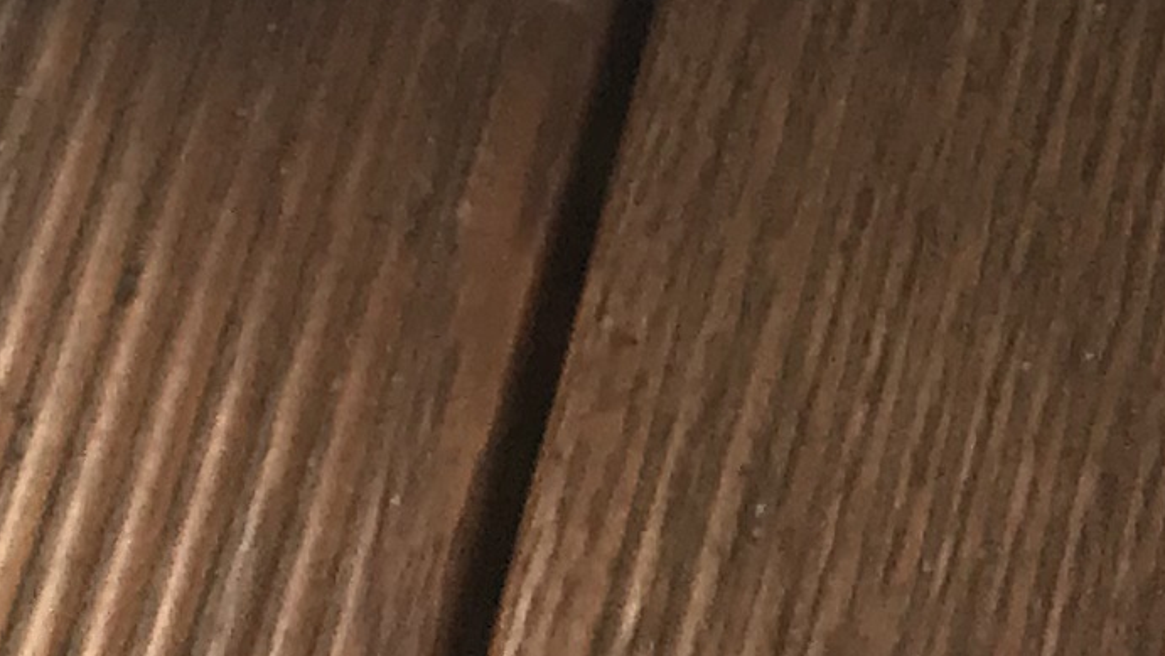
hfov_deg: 12.0
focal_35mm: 178
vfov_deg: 5.9
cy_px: -1884
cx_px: 1052
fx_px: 5500
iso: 25
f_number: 1.8
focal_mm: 3.99
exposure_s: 1/92
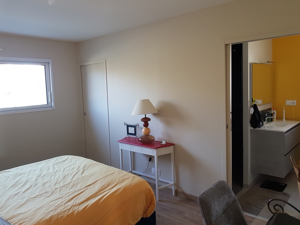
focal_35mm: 27
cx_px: 147
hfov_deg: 65.3
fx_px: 234
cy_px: 109
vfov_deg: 51.4
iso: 80
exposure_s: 1/50
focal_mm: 4.2
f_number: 1.7
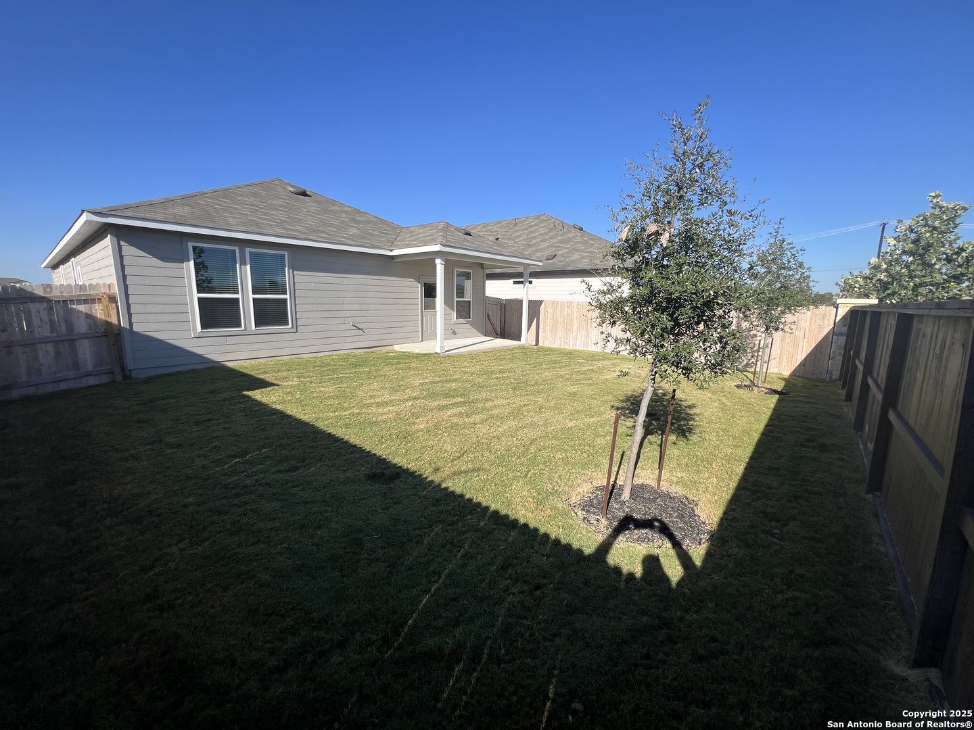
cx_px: 487
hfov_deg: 106.2
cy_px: 365
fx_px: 366
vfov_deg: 89.9
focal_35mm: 13
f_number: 1.8
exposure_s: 1/1783
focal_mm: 1.57
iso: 32
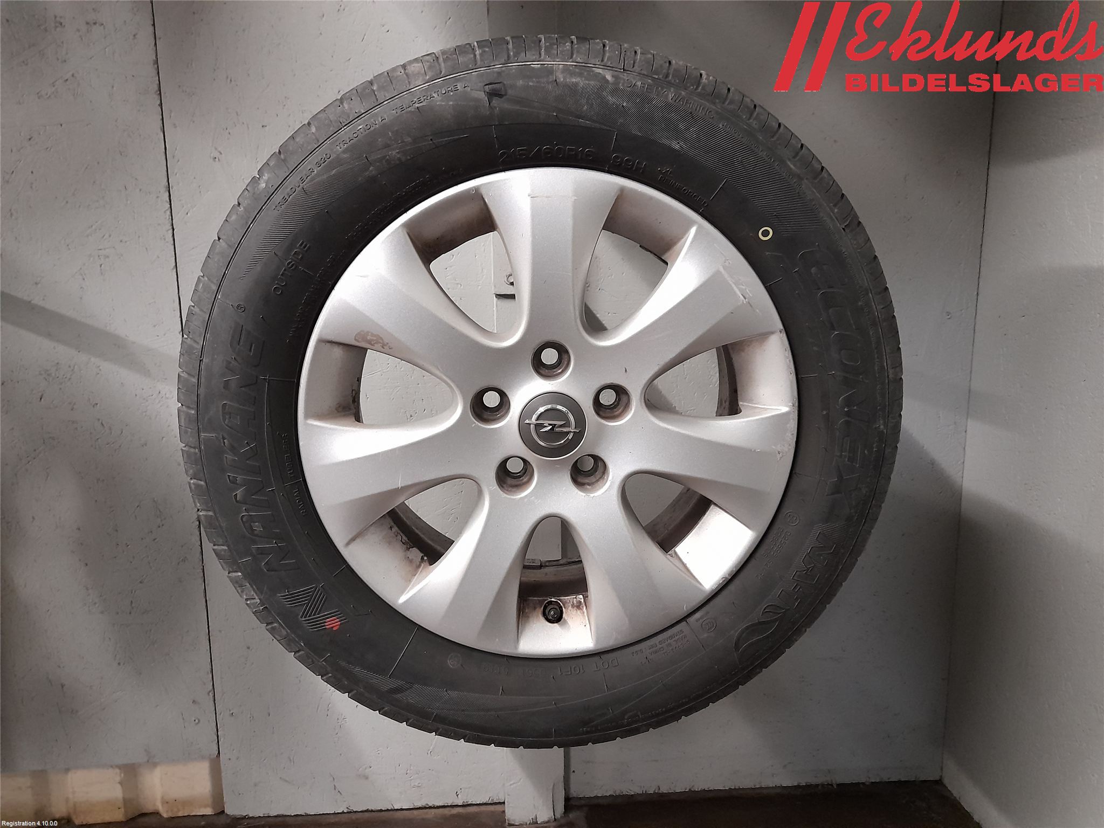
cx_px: 552
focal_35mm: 25
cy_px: 414
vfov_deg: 54.9
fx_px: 797
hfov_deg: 69.4
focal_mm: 4.6
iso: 640
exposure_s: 1/25
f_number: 2
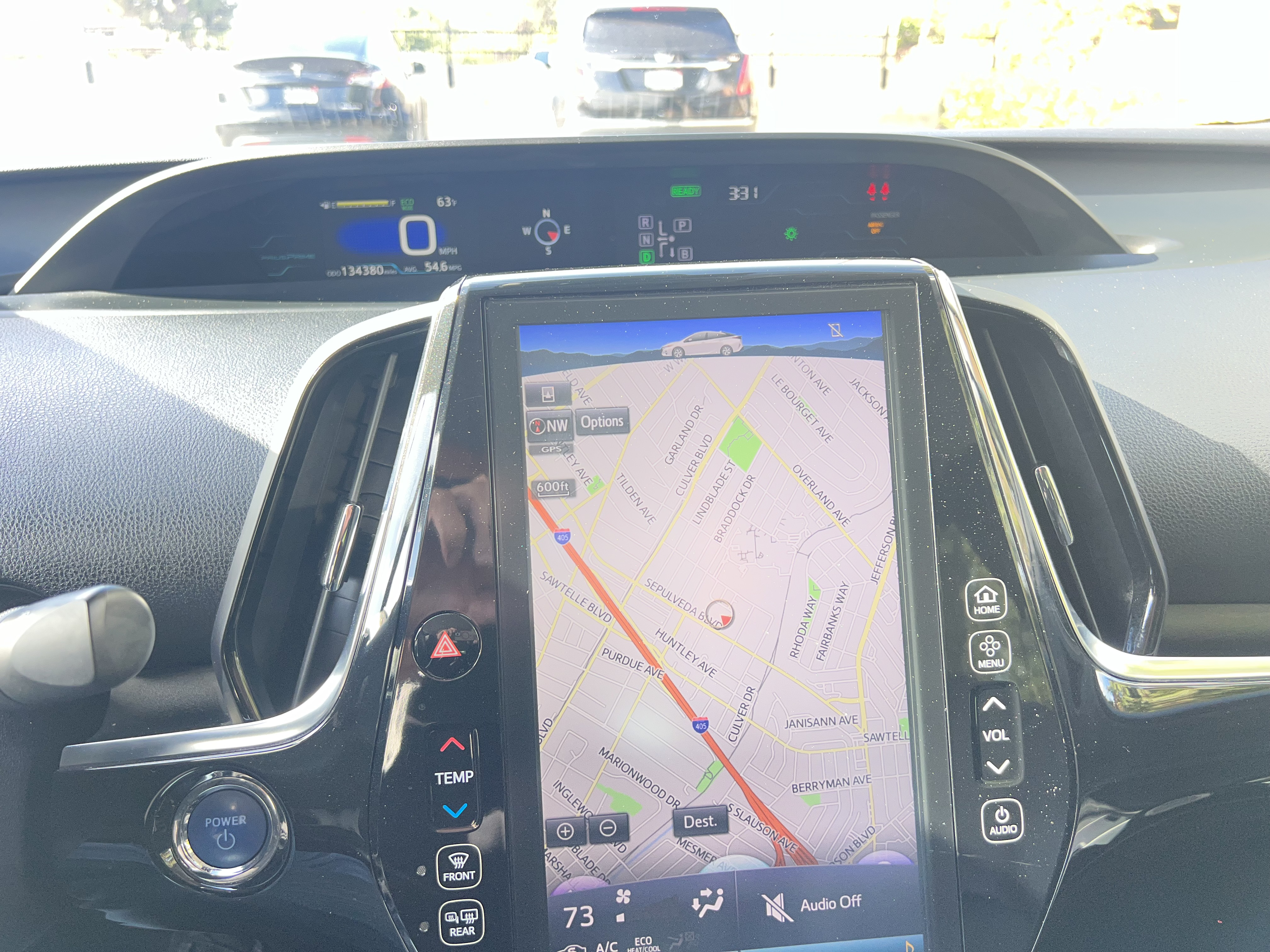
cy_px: 476
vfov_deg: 53.1
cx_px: 635
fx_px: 954
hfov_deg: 67.3
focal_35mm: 26
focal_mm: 5.7
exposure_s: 1/126
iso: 40
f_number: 1.5
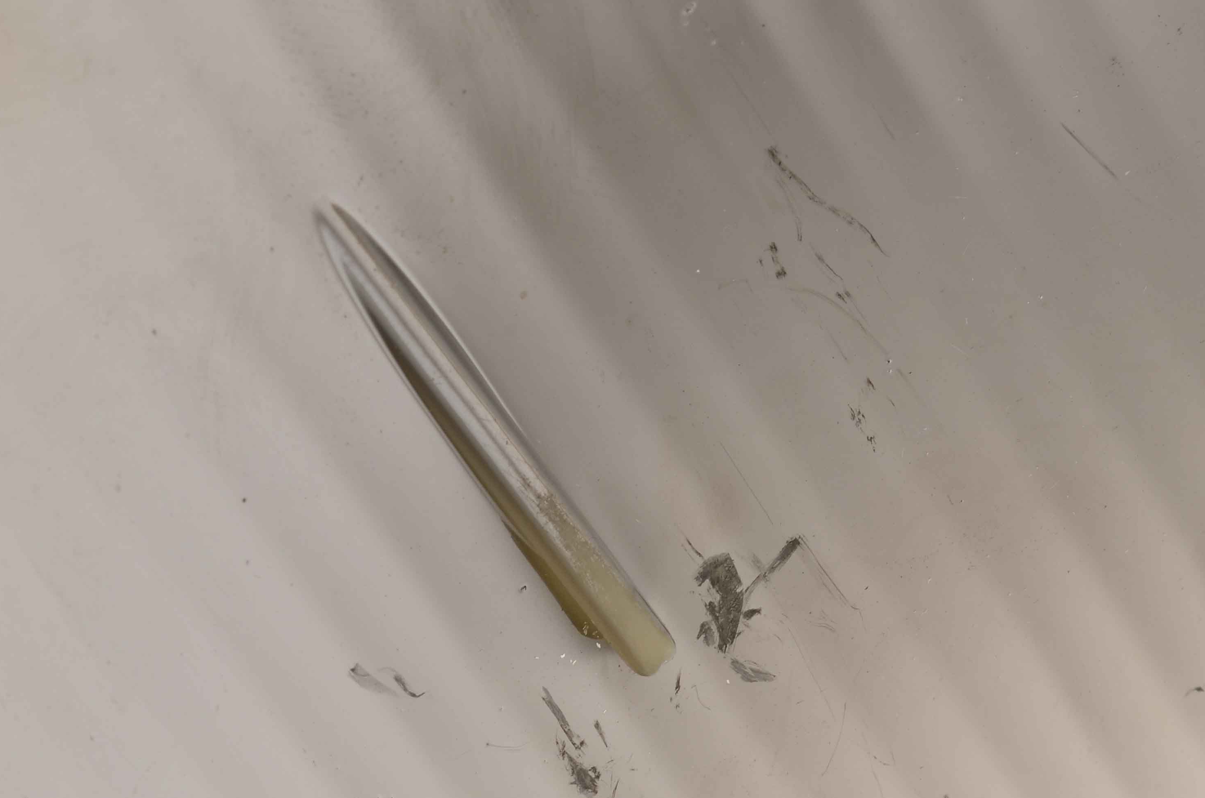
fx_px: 4604
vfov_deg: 9.9
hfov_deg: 14.9
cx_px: 658
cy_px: 582
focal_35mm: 138
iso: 100
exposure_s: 1/160
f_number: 22
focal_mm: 55
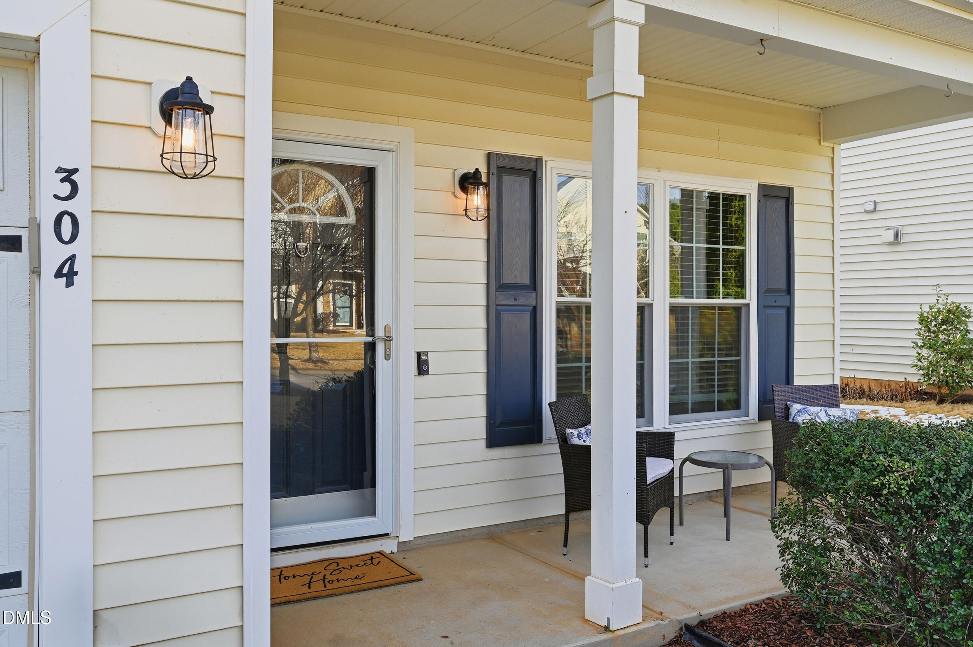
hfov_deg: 62.0
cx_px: 486
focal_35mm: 30
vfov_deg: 43.5
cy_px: 324
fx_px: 810
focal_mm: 30
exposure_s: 1/2500
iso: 250
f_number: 9
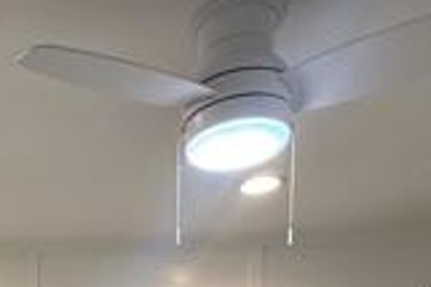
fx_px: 694
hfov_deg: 32.0
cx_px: 5
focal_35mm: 58
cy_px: 542
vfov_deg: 17.8
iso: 200
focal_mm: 2.22
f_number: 2.2
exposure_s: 1/120
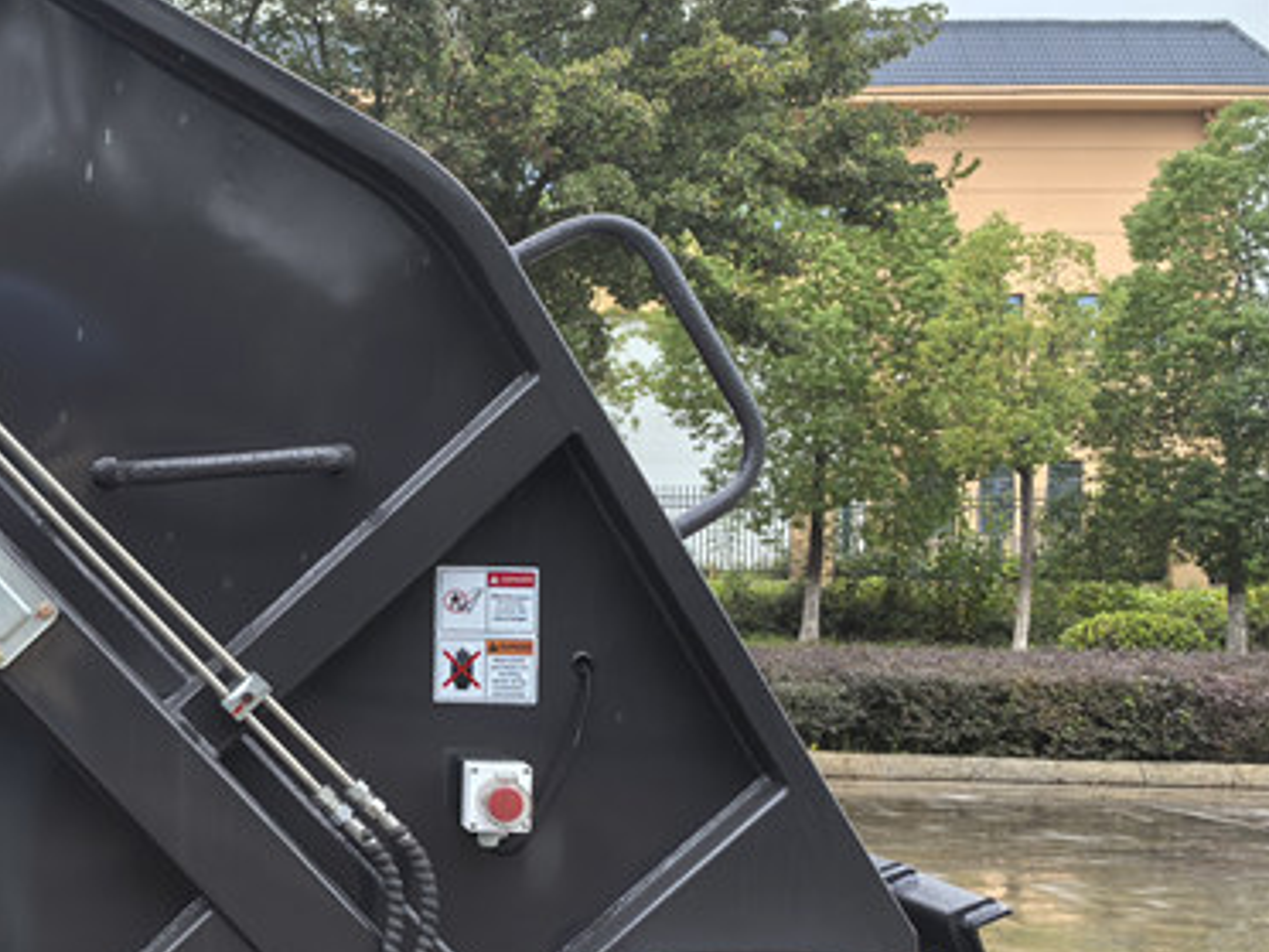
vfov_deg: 25.2
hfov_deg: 30.2
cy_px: 601
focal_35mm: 58
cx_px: -89
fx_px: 2126
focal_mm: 5.75
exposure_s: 1/683
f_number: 2
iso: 50
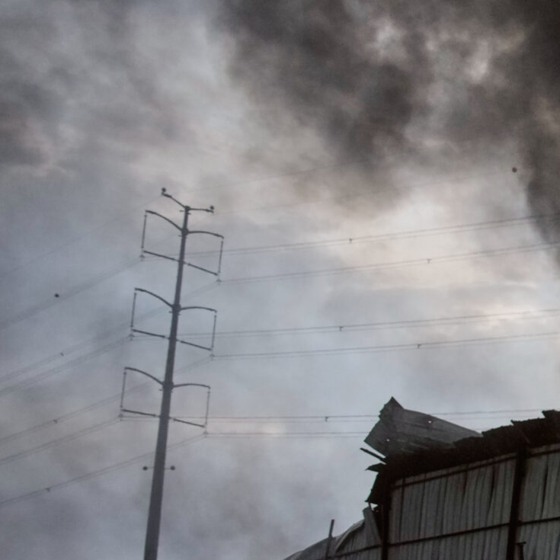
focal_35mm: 71
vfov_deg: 24.0
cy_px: 446
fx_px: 1299
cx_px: 932
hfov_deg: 19.7
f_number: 2.8
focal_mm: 24
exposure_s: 1/250
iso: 1250
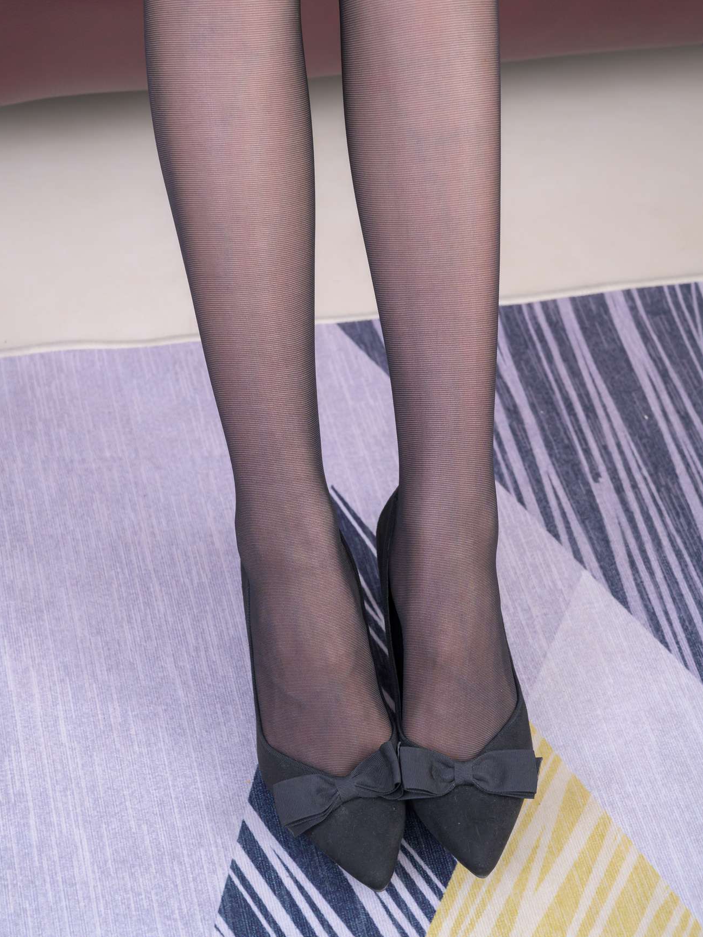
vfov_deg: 25.7
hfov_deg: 19.4
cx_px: 351
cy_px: 440
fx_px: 2058
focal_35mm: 76
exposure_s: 1/160
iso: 500
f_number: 8
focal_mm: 70
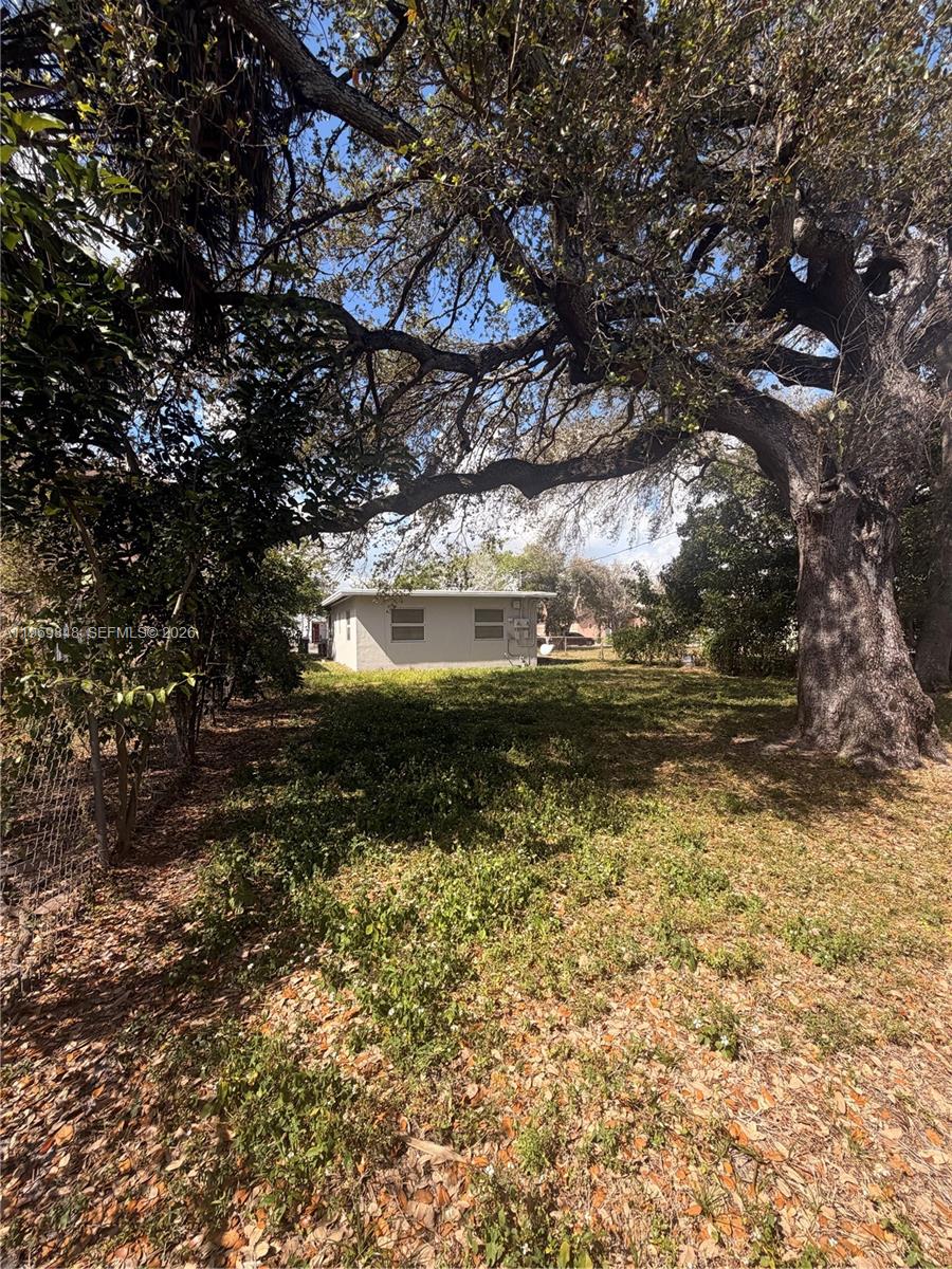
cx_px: 476
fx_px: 513
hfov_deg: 85.7
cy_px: 634
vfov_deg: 102.1
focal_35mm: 14
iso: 32
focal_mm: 2.22
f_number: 2.2
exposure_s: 1/770
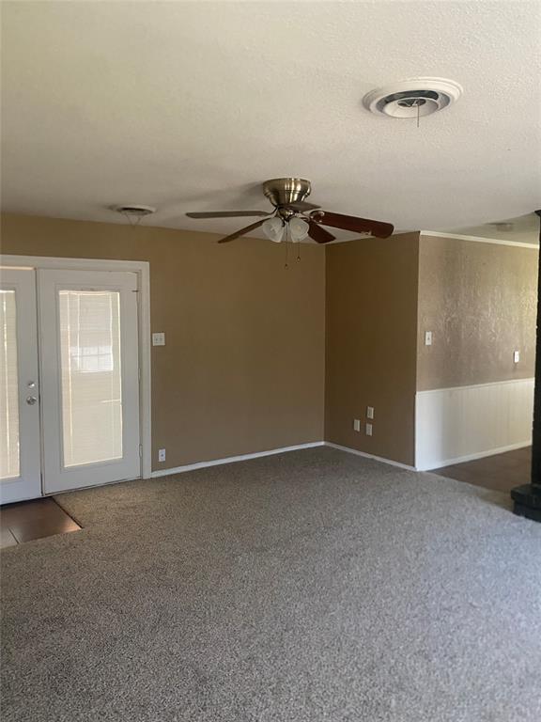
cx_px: 270
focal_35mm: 26
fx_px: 542
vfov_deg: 67.3
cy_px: 361
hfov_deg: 53.1
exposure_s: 1/60
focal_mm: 4.25
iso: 320
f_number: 1.8
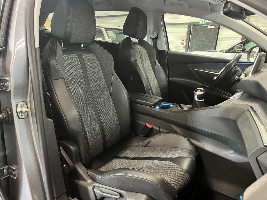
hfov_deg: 67.3
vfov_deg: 53.1
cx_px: 134
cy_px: 100
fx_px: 201
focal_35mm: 26
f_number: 1.6
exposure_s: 1/25
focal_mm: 5.1
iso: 640
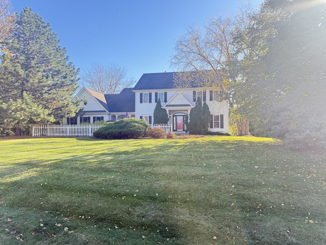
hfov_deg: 71.6
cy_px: 122
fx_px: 226
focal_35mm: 24
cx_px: 163
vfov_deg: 56.8
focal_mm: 6.76
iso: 100
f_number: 1.78
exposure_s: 1/584
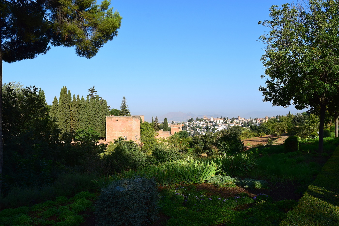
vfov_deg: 47.9
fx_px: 254
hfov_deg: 67.4
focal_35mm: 27
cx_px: 170
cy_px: 113
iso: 400
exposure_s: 1/500
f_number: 11
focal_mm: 18
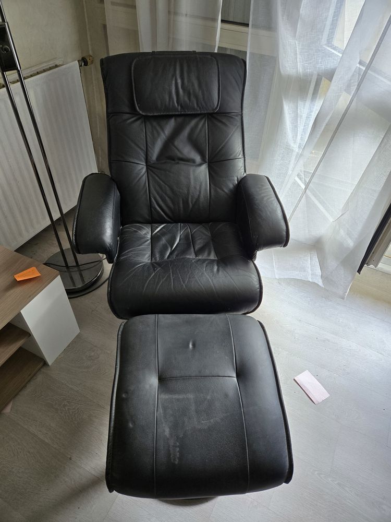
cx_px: 196
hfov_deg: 58.9
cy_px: 261
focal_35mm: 23
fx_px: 346
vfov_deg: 73.9
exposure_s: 1/100
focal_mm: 5.4
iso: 125
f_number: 1.8
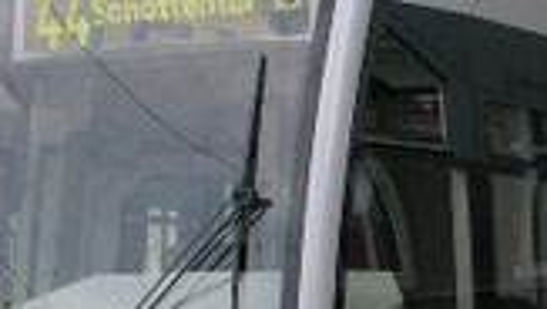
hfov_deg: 15.5
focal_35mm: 136
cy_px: 153
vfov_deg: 8.9
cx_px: 520
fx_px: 1974
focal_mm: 5.6
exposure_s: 1/138
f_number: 4.5
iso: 100
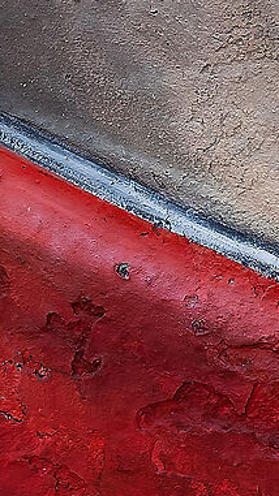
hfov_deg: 3.5
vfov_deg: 6.5
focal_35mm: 330
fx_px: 4345
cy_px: -156
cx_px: 1029
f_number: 5.6
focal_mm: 50
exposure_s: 1/100
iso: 100
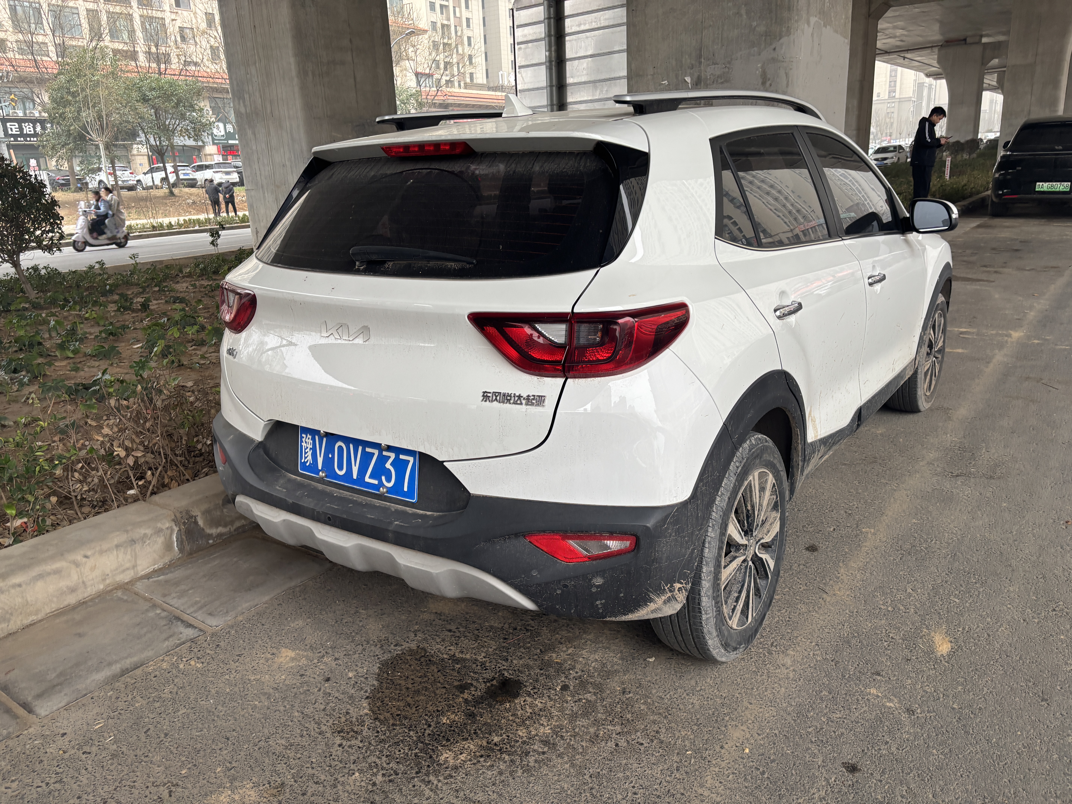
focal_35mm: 26
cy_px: 402
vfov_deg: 53.1
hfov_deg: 67.3
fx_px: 805
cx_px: 536
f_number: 1.6
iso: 100
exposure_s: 1/121
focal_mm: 5.96
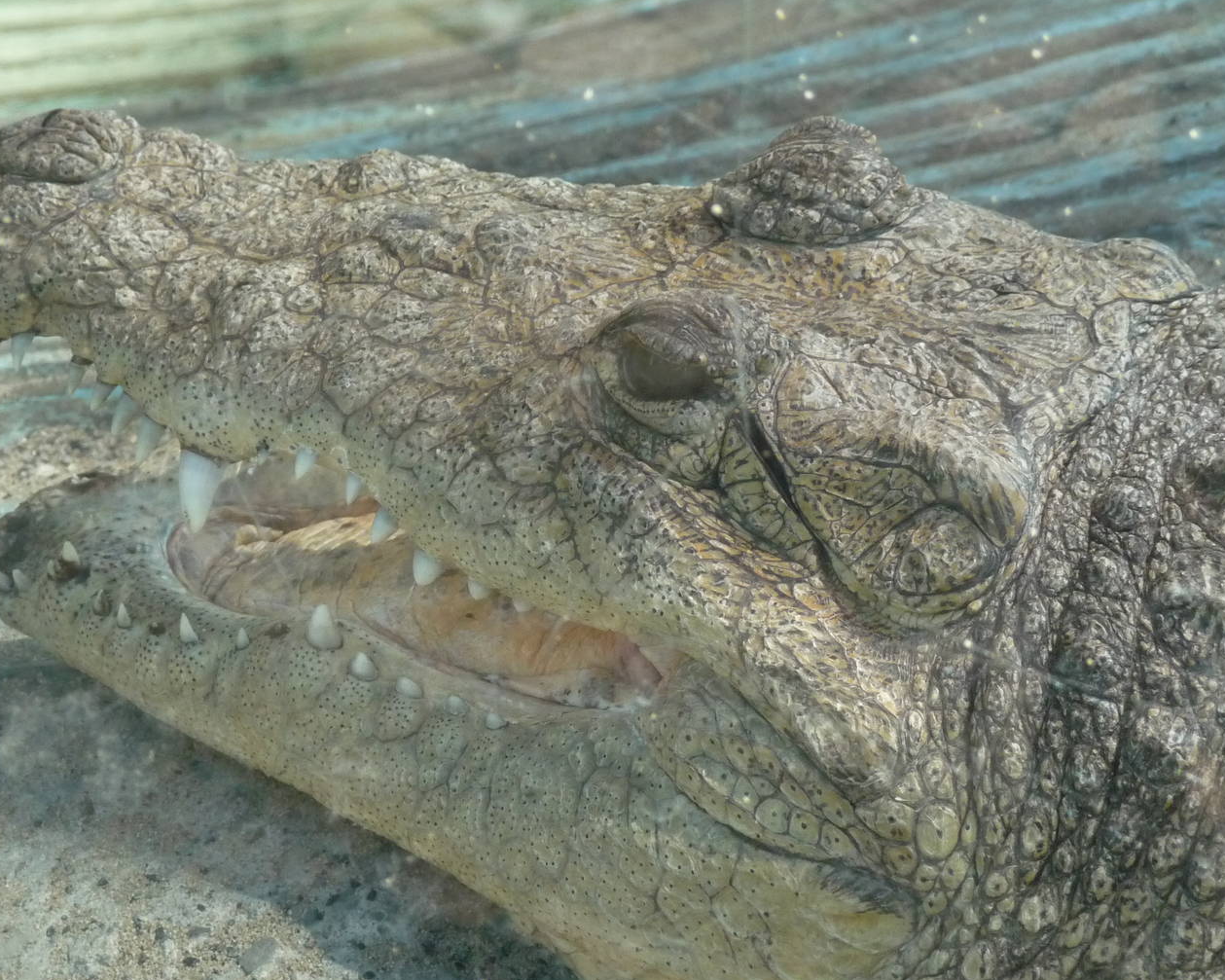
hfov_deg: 9.9
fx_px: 7105
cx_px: 522
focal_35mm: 196
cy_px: 503
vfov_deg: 7.9
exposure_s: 1/125
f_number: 4.8
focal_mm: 27.1
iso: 320
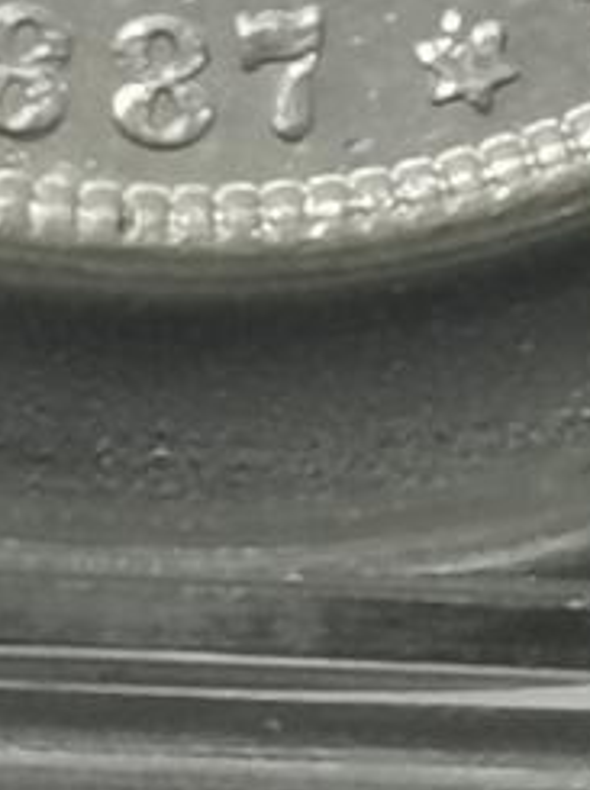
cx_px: 29
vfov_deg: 3.6
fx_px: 12076
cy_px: -1603
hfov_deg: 2.8
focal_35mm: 530
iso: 64
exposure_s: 1/100
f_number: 1.8
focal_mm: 5.58
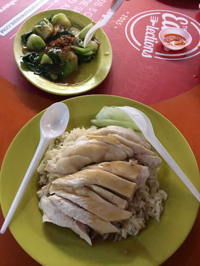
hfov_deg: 46.8
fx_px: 231
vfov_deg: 60.0
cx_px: 100
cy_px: 133
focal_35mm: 30
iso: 160
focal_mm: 4.12
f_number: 2.2
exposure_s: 1/30
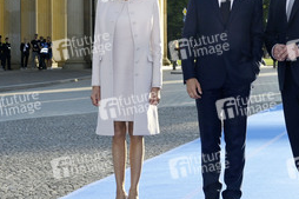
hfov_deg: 18.5
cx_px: 215
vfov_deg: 12.4
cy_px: 77
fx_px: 913
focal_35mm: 110
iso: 250
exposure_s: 1/250
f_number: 11
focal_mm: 62
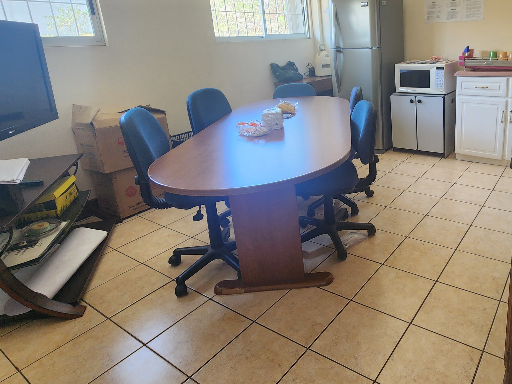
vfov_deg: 59.8
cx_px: 368
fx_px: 325
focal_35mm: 22
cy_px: 131
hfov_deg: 72.4
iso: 160
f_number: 2.2
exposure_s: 1/60
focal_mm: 2.2
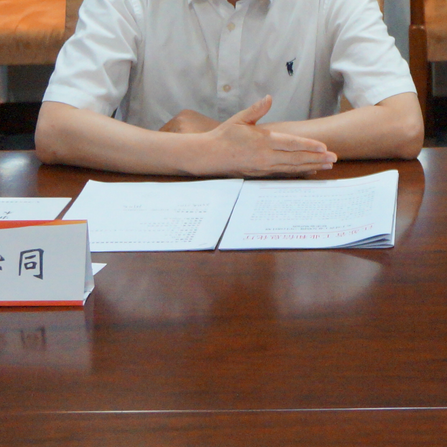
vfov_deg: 12.5
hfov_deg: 12.6
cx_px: 511
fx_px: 1982
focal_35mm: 136
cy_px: -125
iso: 3200
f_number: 4.5
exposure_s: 1/160
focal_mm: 27
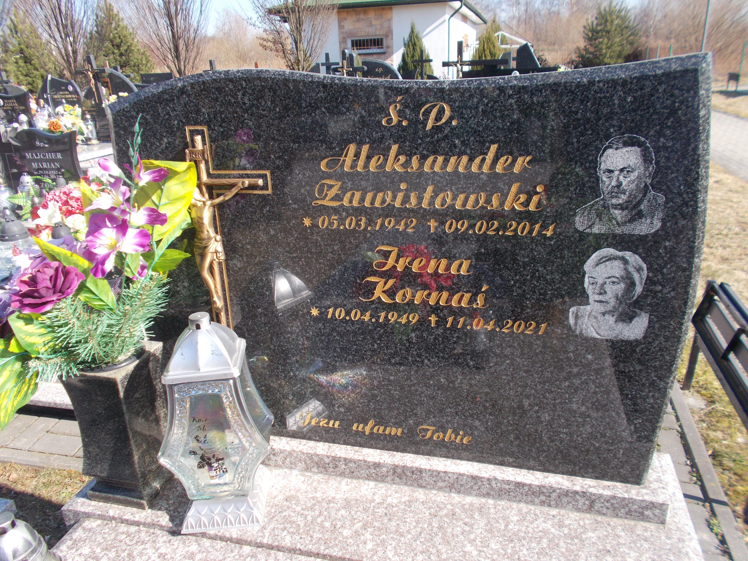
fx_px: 562
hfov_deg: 67.3
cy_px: 280
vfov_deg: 53.1
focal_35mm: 26
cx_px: 374
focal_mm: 4.6
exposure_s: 1/400
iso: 80
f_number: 3.2
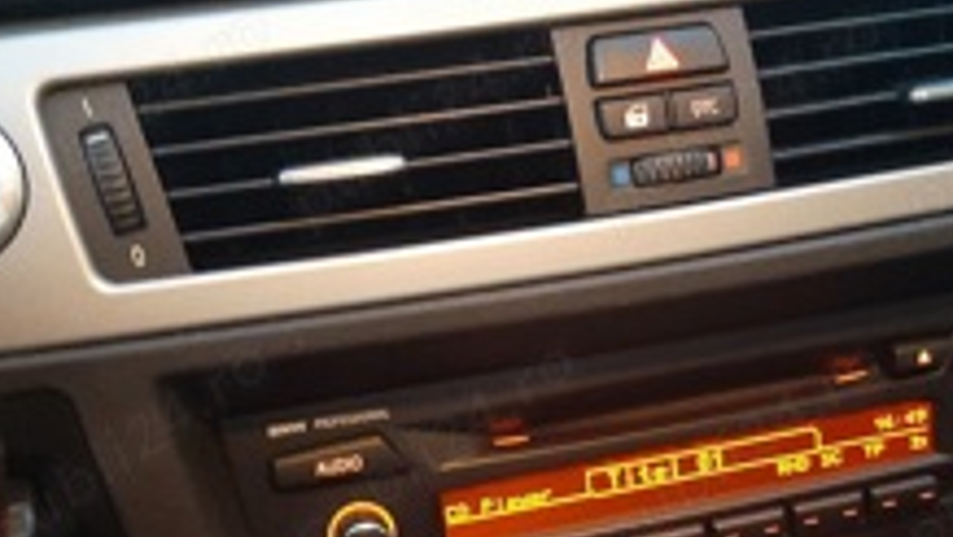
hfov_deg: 39.6
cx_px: 586
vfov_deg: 22.3
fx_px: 1315
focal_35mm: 52
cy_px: 524
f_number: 1.7
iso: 800
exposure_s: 1/20
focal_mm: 3.93
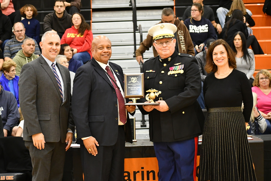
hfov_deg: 18.3
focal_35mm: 112
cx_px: 136
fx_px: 843
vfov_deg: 12.2
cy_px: 90
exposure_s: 1/125
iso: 3200
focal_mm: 75
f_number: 4.8
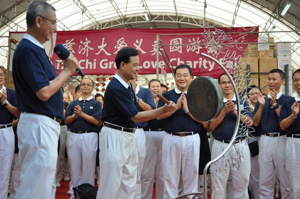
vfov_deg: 31.8
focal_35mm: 42
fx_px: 350
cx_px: 150
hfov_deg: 46.5
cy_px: 100
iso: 500
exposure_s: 1/1000
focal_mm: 28
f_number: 2.8
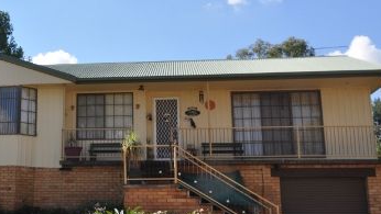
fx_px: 616
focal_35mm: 61
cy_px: 75
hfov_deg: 33.4
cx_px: 77
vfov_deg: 19.7
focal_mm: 21
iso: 200
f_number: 10
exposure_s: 1/200
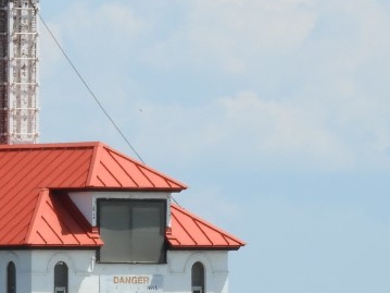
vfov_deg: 1.5
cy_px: 157
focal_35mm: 1003
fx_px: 11296
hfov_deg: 2.0
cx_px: 61
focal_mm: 44.8
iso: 100
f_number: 5.5
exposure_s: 1/640
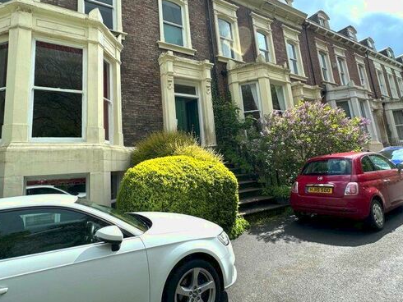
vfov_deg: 65.7
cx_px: 178
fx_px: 233
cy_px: 128
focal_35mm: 20
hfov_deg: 81.4
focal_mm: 2.22
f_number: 2.2
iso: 40
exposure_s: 1/764
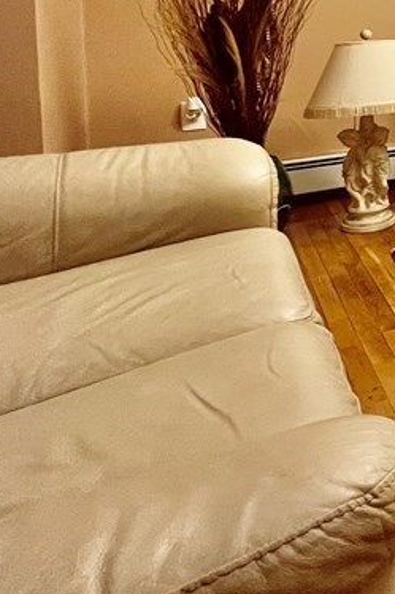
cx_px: 741
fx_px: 609
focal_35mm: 37
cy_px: 33
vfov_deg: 45.7
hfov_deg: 21.0
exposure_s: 1/60
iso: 500
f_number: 1.8
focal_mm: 1.57
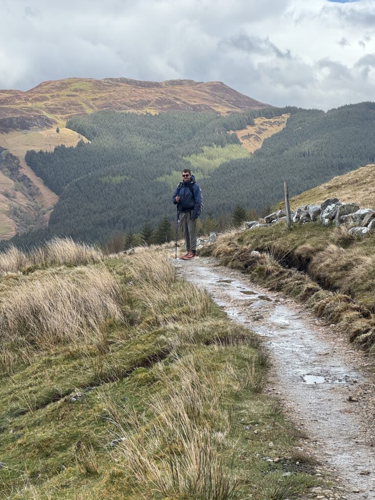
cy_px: 253
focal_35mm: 78
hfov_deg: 18.9
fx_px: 1127
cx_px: 188
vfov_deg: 25.0
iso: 25
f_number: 2.8
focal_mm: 9
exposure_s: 1/298
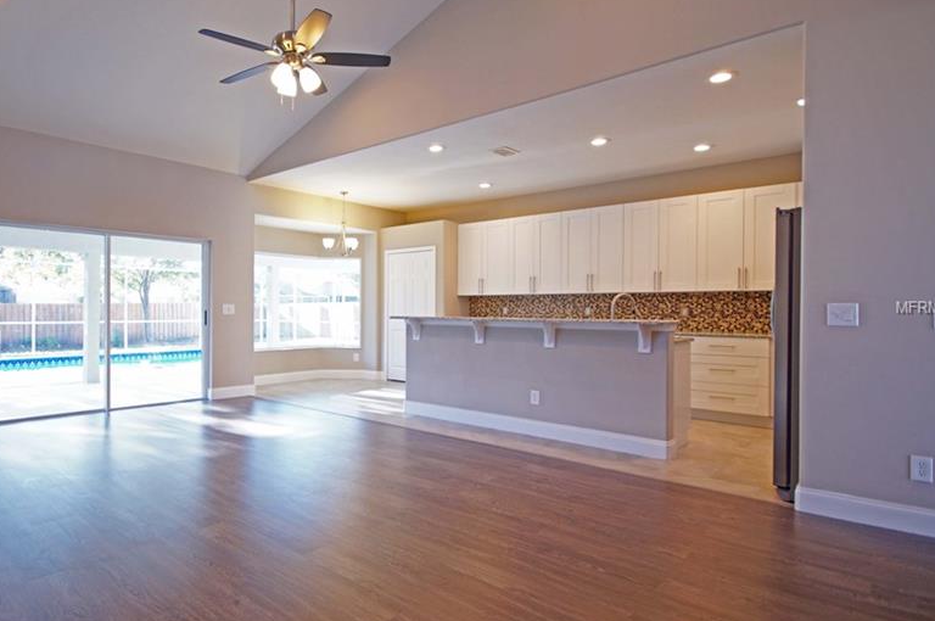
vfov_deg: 61.8
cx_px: 342
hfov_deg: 82.2
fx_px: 519
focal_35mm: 20
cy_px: 308
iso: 200
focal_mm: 10
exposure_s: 1/20
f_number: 4
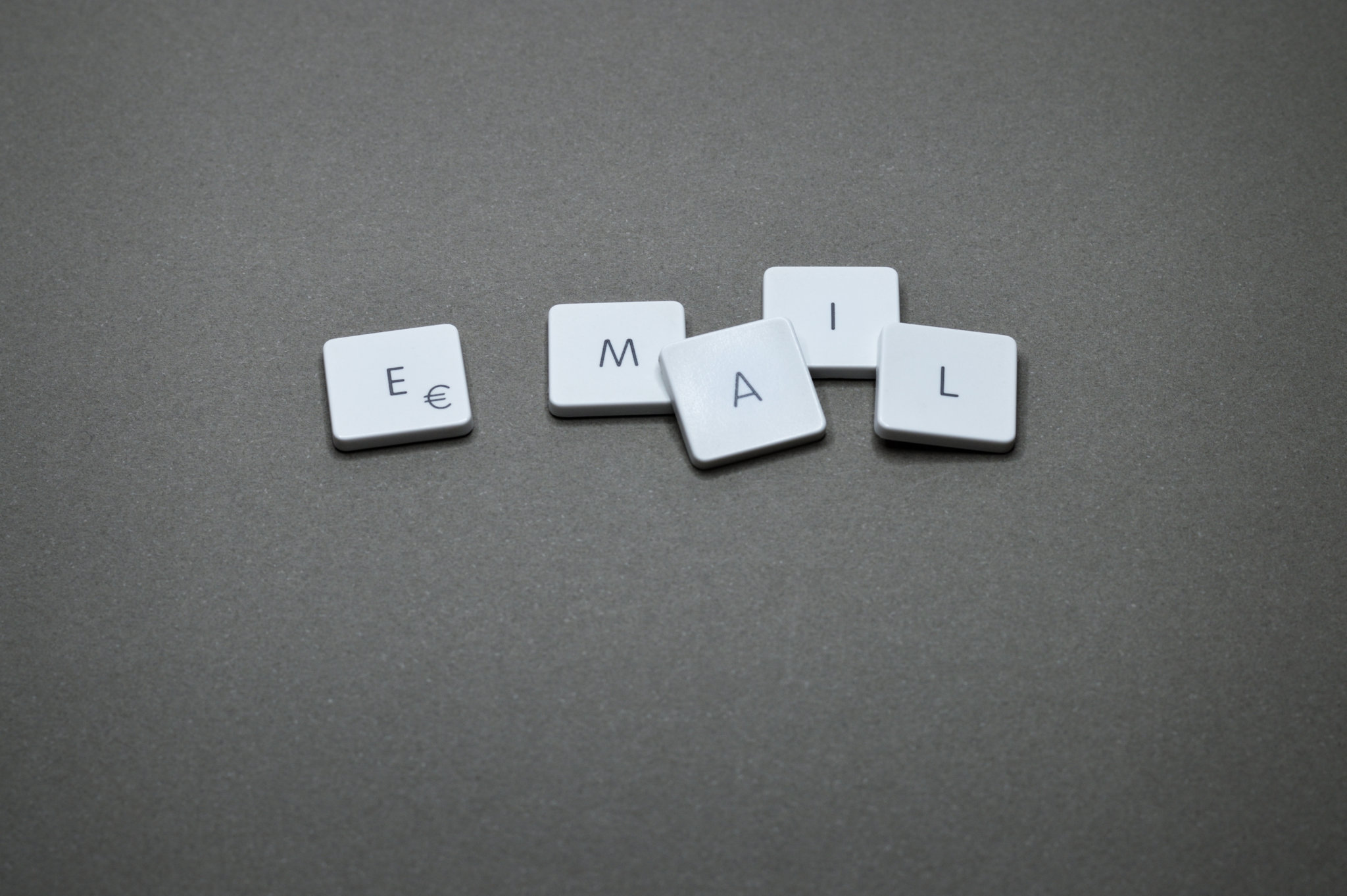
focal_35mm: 75
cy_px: 448
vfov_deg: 18.2
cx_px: 674
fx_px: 2804
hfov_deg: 27.0
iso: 200
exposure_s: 1/30
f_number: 8
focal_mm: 50
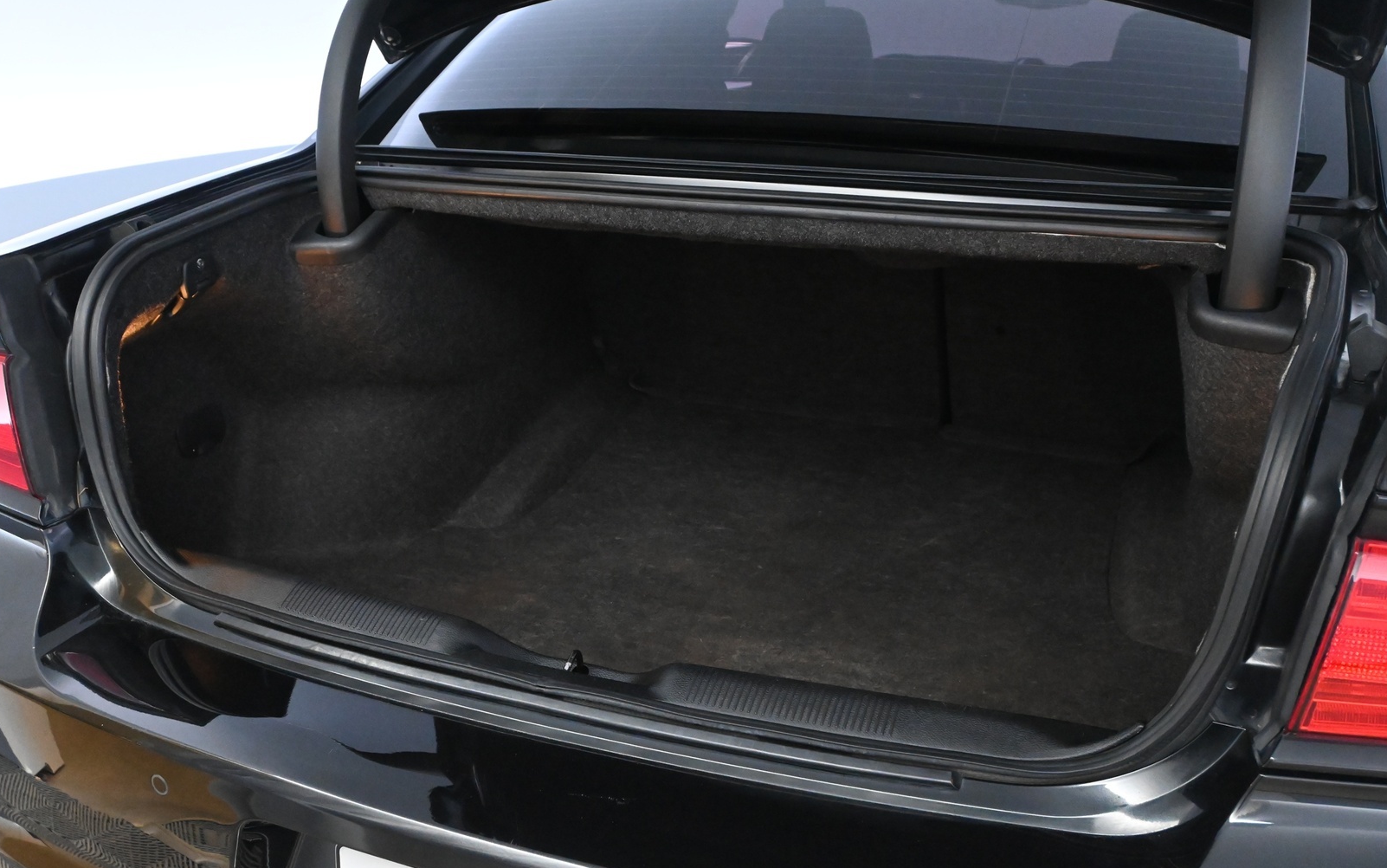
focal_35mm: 34
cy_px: 411
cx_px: 692
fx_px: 1285
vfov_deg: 37.3
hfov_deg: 56.7
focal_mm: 22
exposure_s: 1/80
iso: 6400
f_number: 5.6
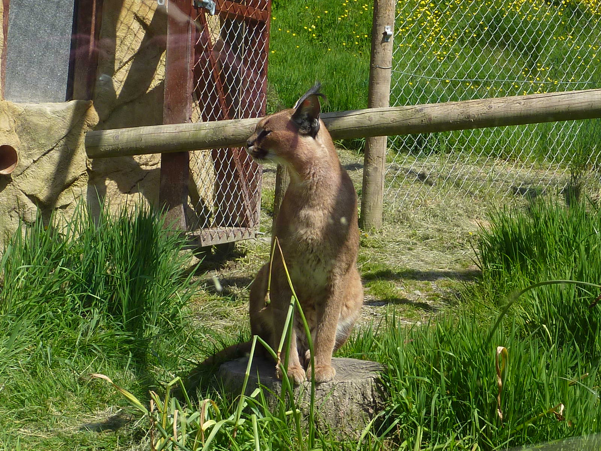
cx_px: 300
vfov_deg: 18.4
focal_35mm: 80
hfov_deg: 24.4
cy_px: 226
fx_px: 1389
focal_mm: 7.3
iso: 80
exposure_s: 1/400
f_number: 4
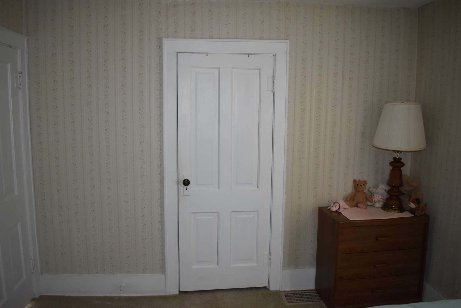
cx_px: 230
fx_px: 346
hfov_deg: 67.4
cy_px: 154
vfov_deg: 47.9
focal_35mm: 27
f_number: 3.5
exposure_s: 1/60
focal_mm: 18
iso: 1400
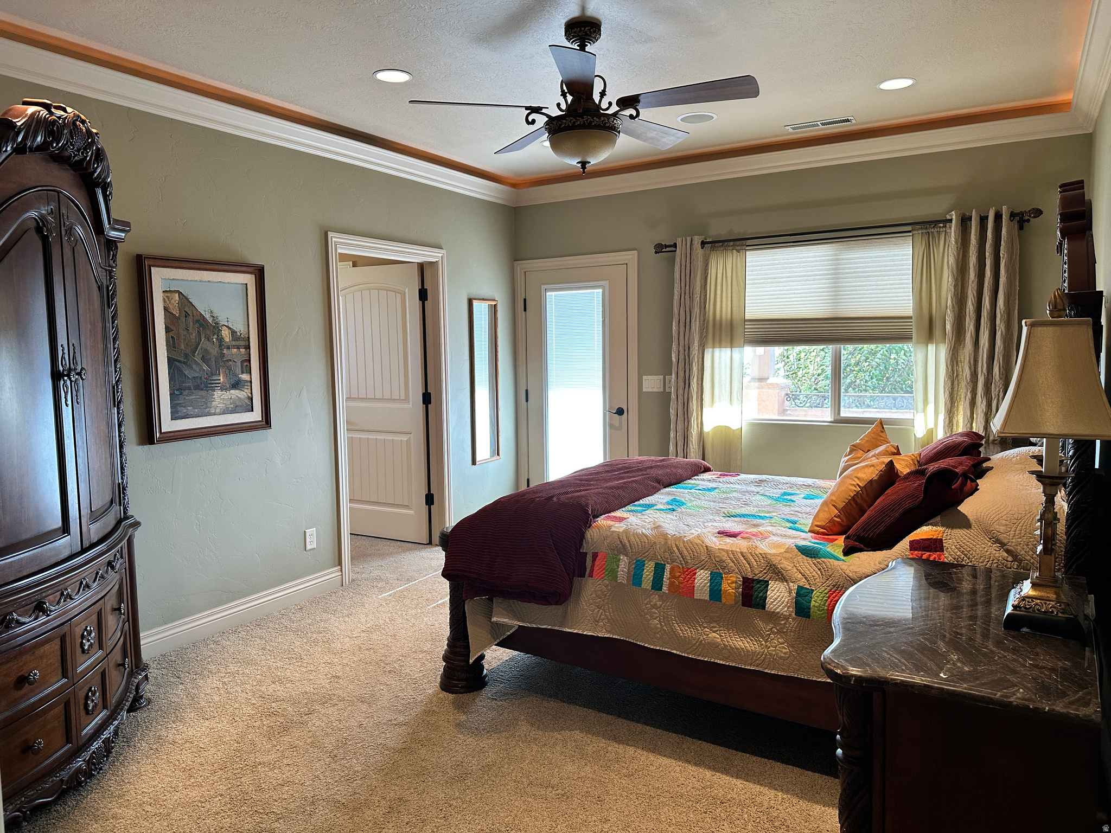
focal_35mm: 24
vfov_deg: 56.8
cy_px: 416
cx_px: 556
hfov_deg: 71.6
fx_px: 770
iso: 160
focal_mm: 6.86
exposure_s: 1/120
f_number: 1.78
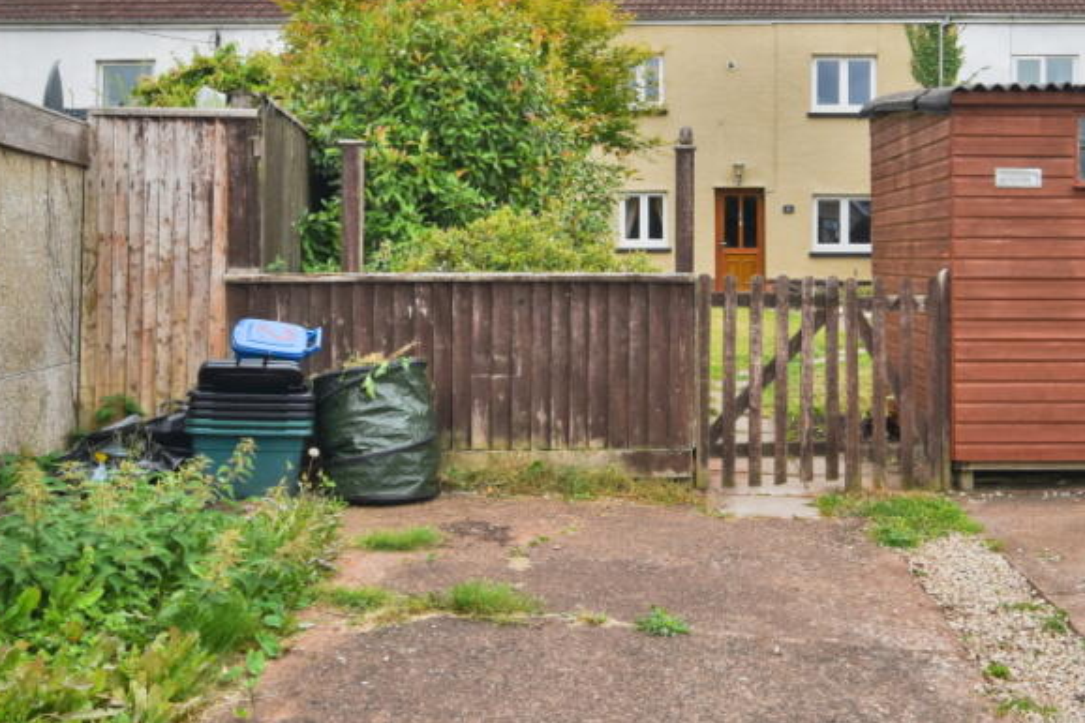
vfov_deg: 33.1
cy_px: 226
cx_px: 726
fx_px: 1202
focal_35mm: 40
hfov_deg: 47.8
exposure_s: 1/250
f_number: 8
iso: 200
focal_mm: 15
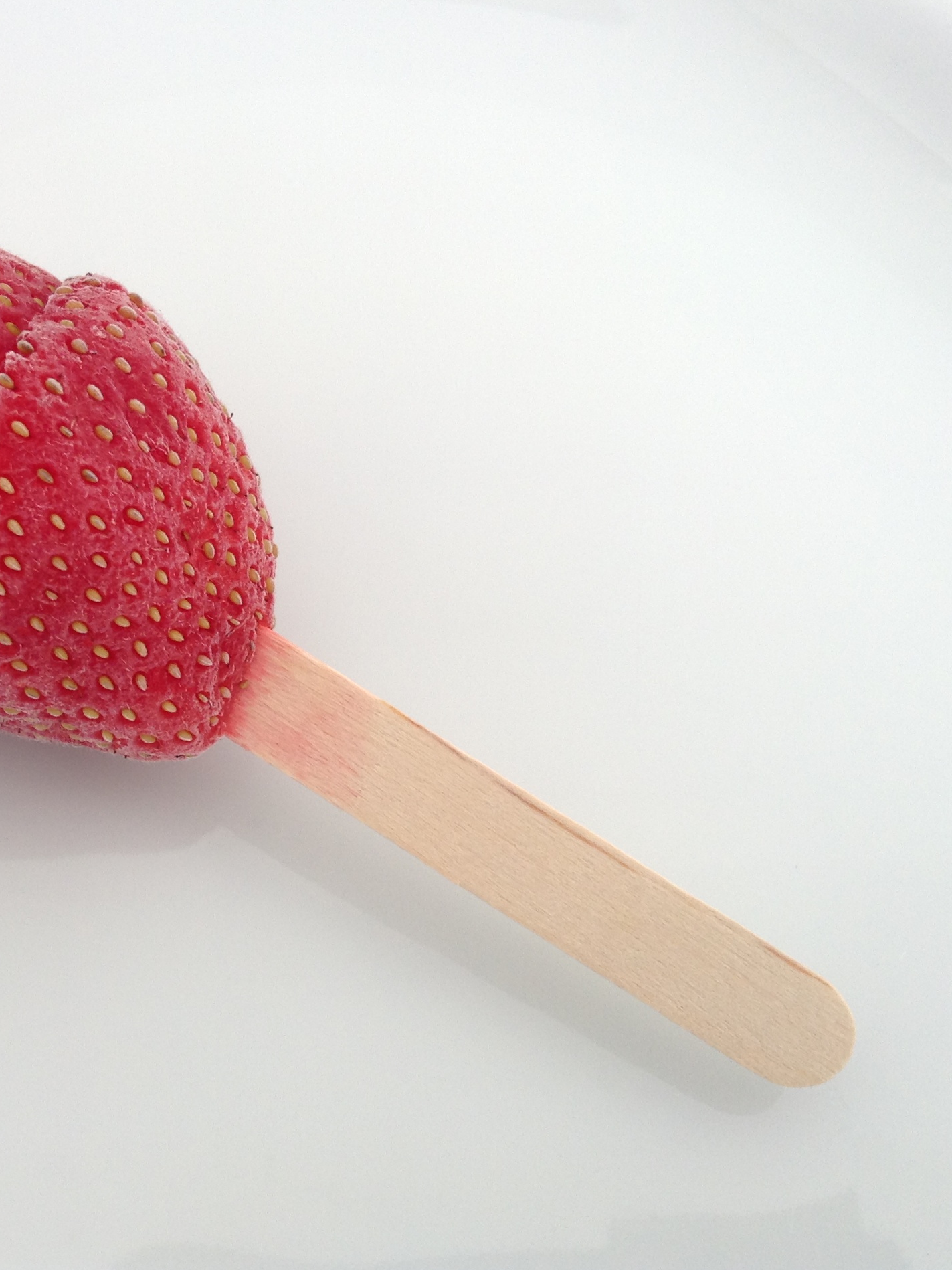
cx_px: 229
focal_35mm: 45
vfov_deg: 42.1
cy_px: 628
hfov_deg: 31.6
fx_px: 1650
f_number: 2.4
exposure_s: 1/30
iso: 32
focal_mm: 3.3
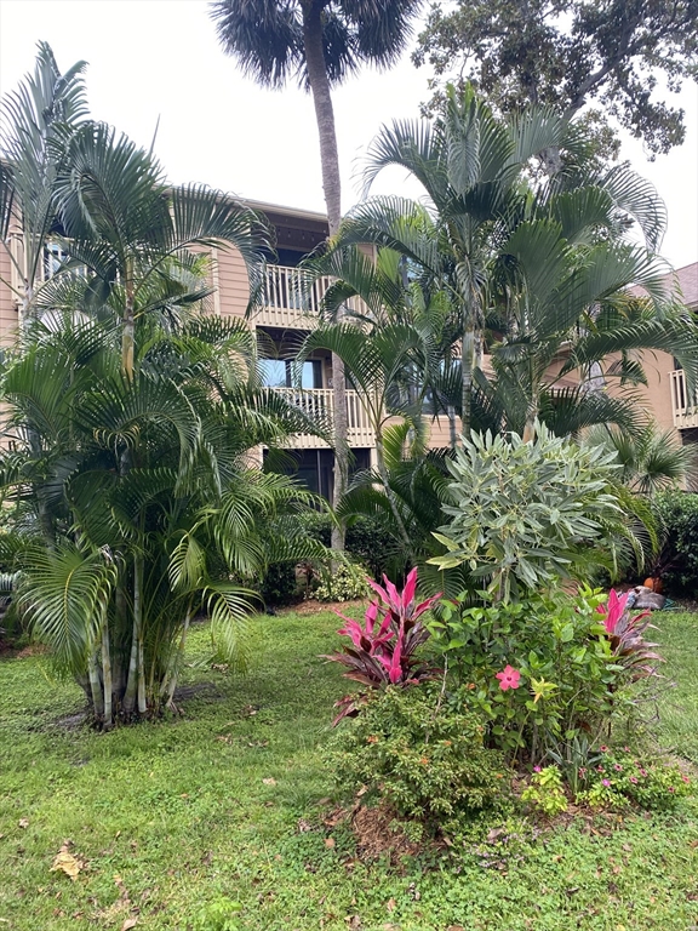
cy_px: 466
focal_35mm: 26
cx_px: 349
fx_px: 699
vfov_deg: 67.3
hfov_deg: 53.1
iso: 50
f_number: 1.8
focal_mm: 4.25
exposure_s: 1/122
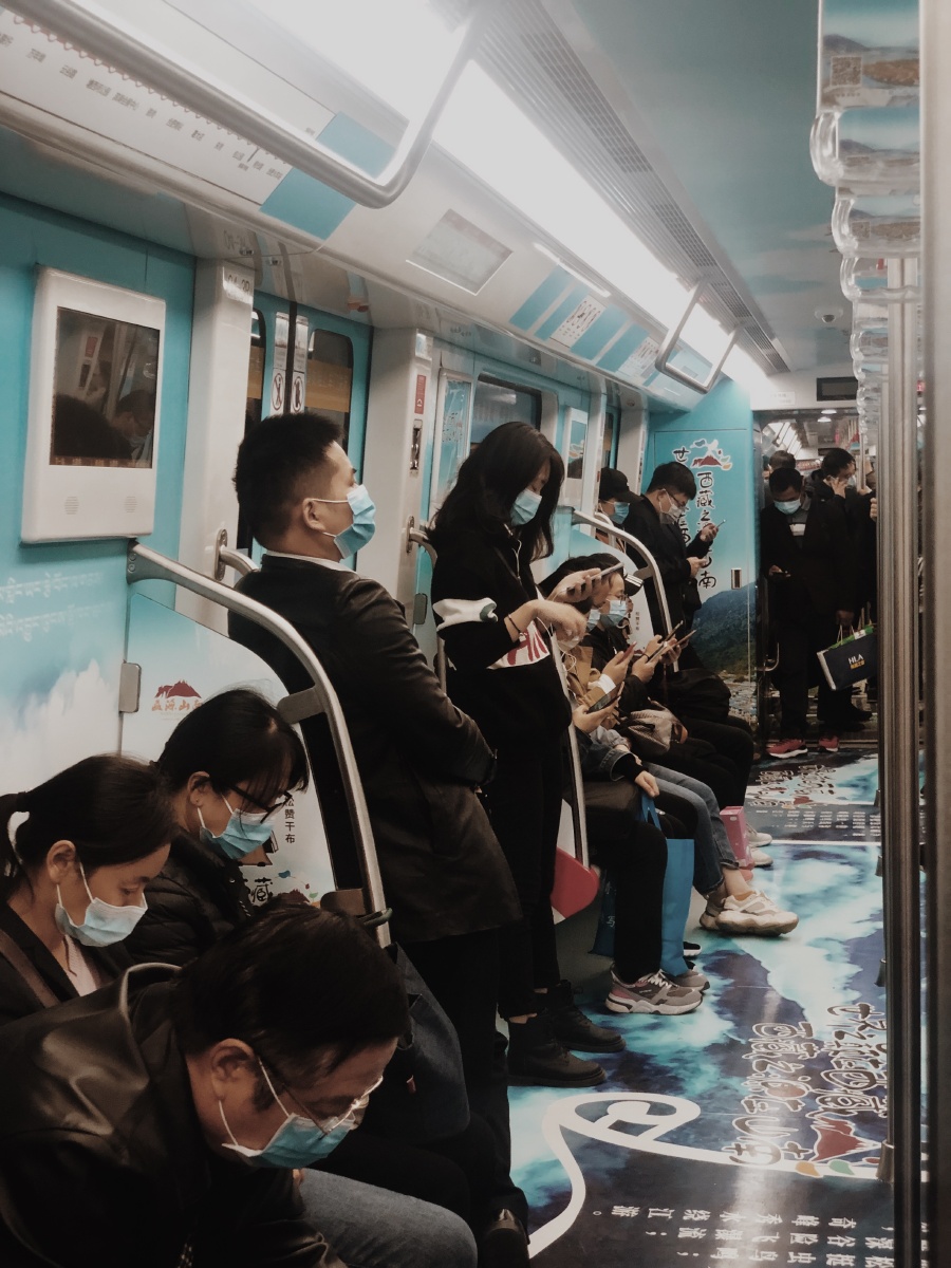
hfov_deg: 28.0
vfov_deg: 36.8
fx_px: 1905
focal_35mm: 52
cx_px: 476
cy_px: 634
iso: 125
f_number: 2.4
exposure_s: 1/31
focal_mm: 6
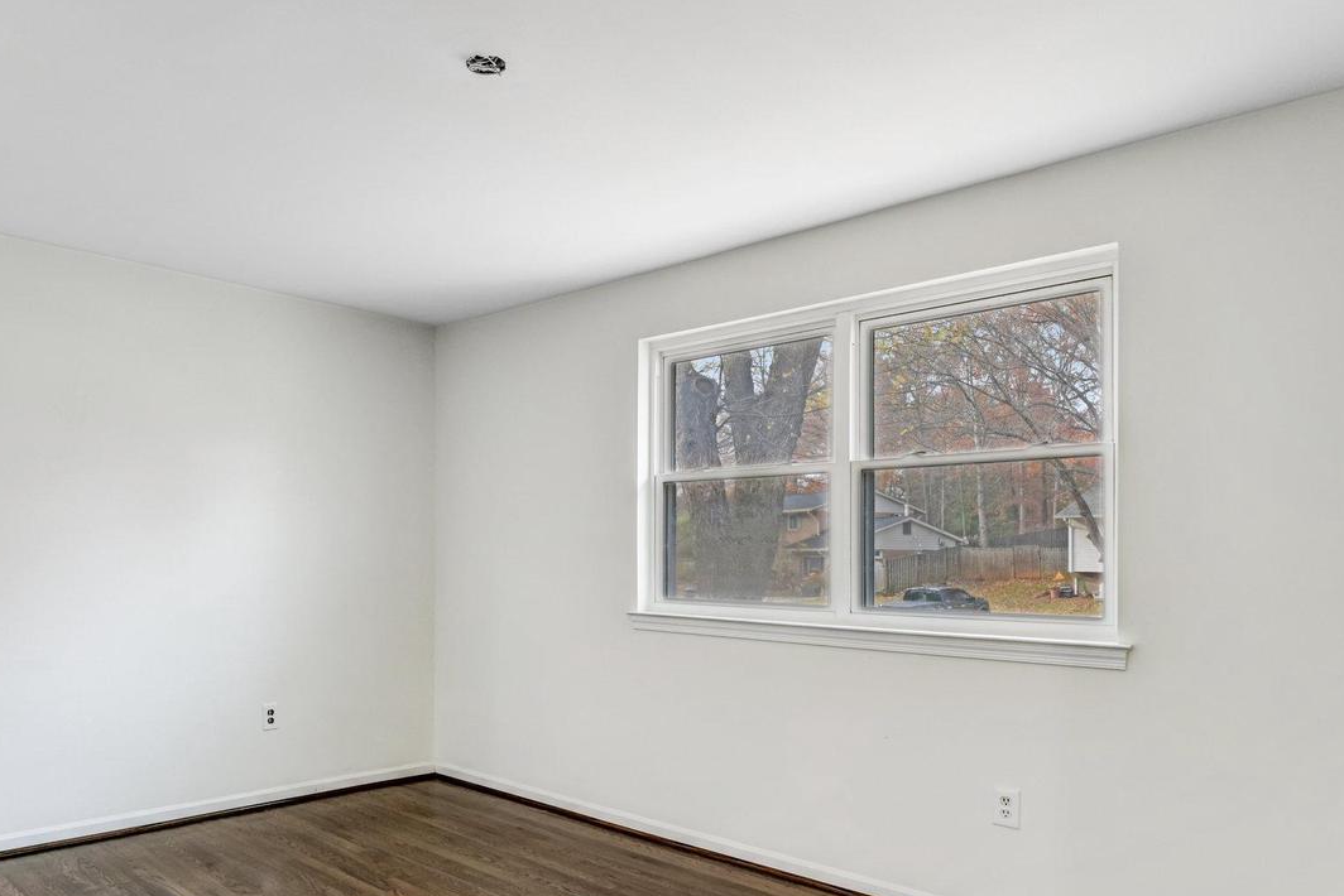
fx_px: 859
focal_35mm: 23
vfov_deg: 54.7
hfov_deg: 74.5
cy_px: 545
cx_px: 489
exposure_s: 1/10
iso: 400
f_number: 8
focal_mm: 17
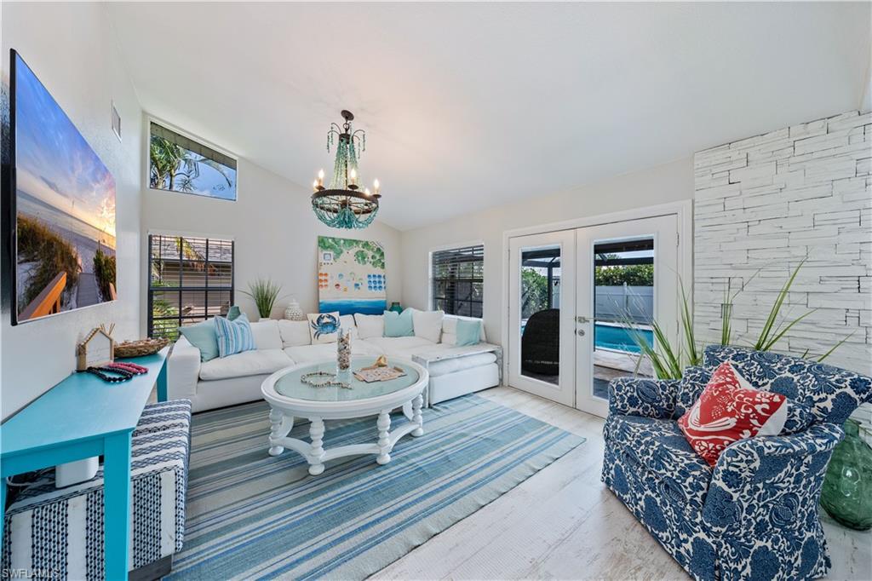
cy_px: 290
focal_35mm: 12
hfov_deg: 112.6
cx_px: 436
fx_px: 291
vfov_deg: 90.0
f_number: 8
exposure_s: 1/10
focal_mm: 12
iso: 640
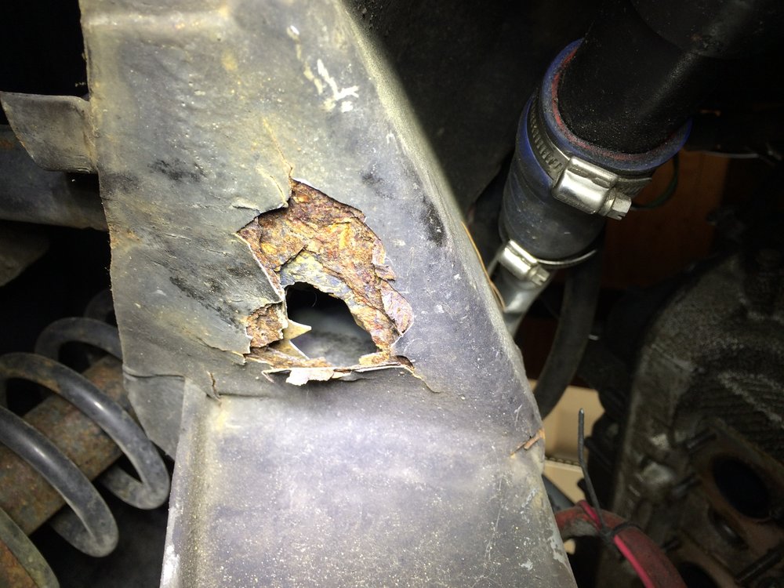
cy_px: 294
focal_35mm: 30
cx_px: 392
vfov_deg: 46.8
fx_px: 679
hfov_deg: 60.0
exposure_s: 1/40
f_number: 2.2
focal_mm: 4.12
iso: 40
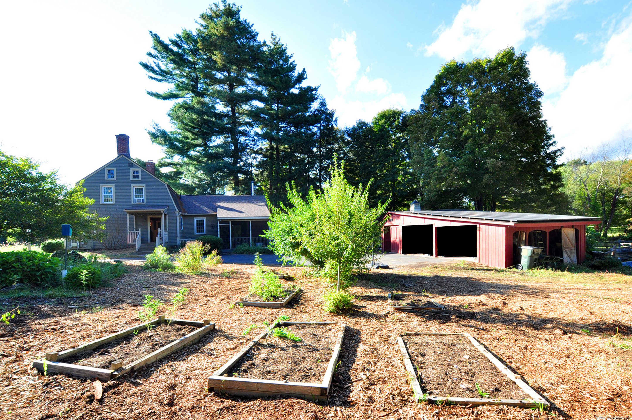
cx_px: 316
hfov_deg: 100.5
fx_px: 263
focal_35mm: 15
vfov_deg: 77.2
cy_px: 210
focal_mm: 10
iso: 400
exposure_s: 1/160
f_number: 8
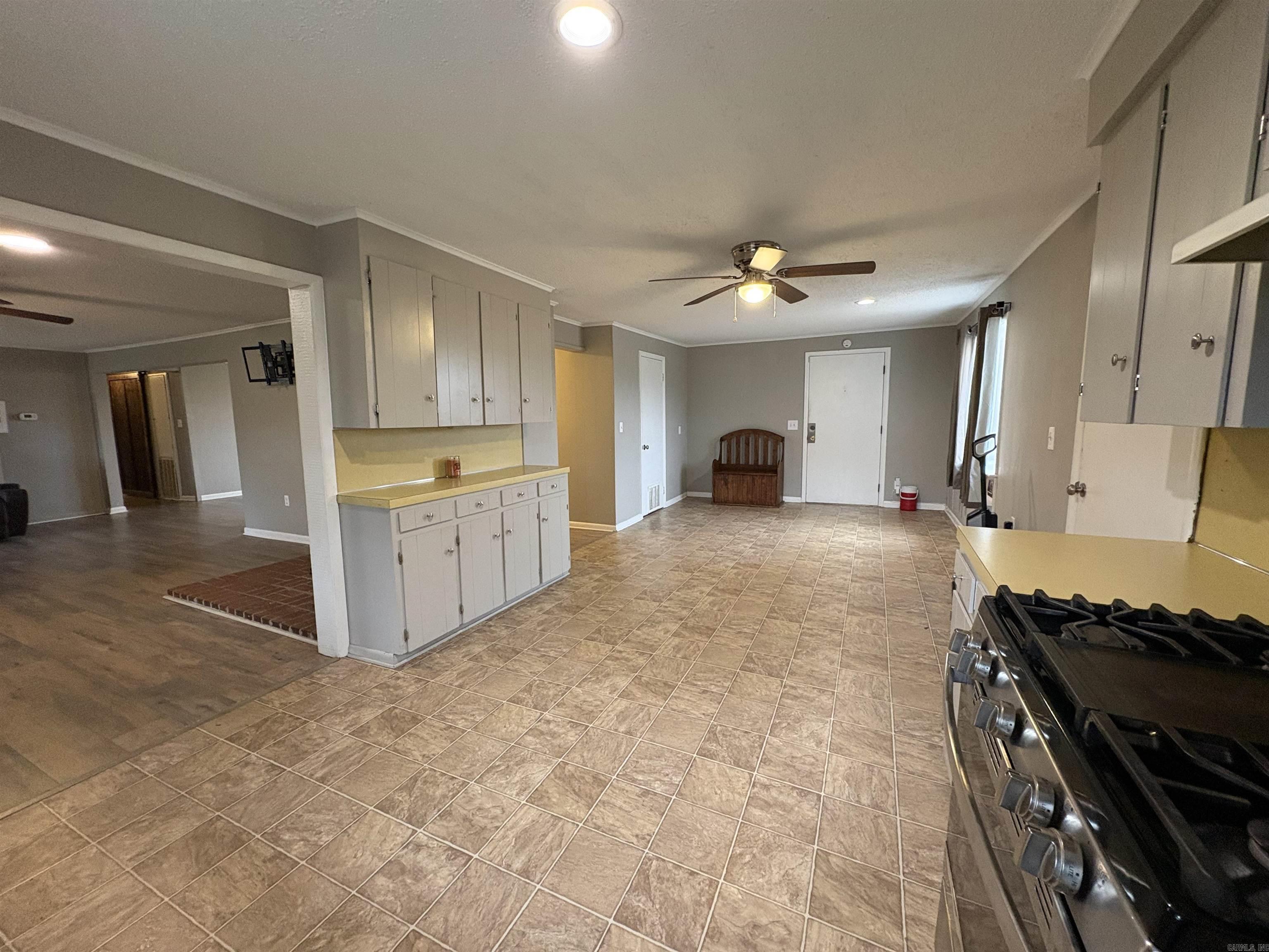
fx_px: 513
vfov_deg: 85.7
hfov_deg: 102.1
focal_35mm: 14
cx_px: 634
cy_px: 476
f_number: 2.2
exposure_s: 1/60
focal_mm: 2.22
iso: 320
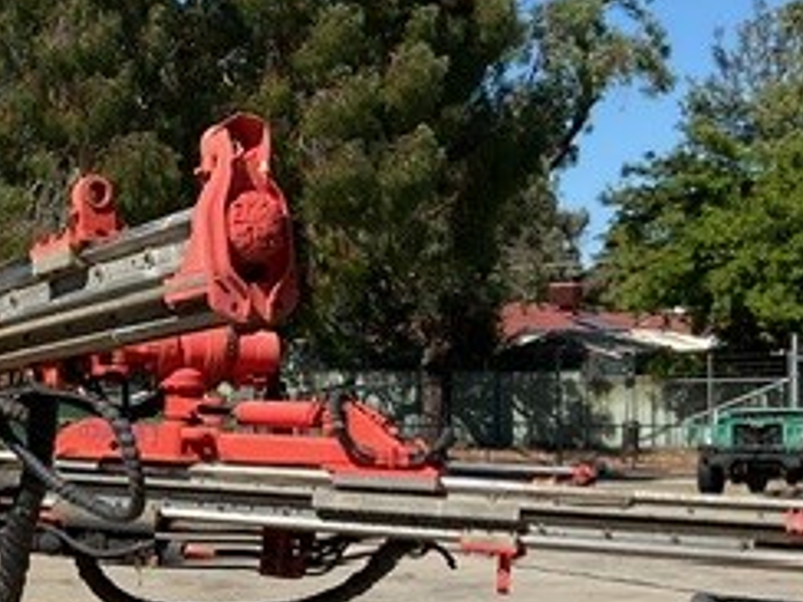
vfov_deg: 19.3
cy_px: 431
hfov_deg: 24.1
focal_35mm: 76
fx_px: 1763
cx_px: -63
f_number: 1.8
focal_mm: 3
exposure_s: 1/1912
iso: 16
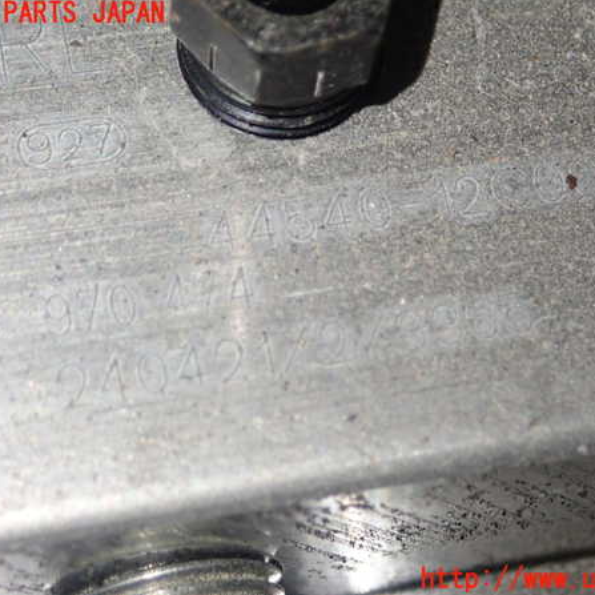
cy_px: 297
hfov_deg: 18.3
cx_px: 322
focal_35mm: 95
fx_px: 1847
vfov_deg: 18.3
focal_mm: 14.41
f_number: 4.4
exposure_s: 1/80
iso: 800
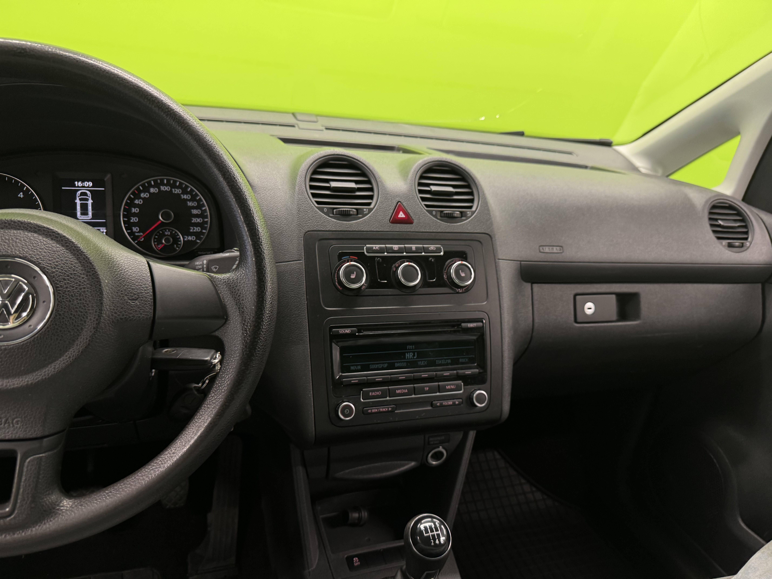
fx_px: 535
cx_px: 386
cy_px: 290
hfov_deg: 71.6
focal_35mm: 24
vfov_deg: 56.8
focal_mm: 6.76
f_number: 1.78
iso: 160
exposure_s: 1/50
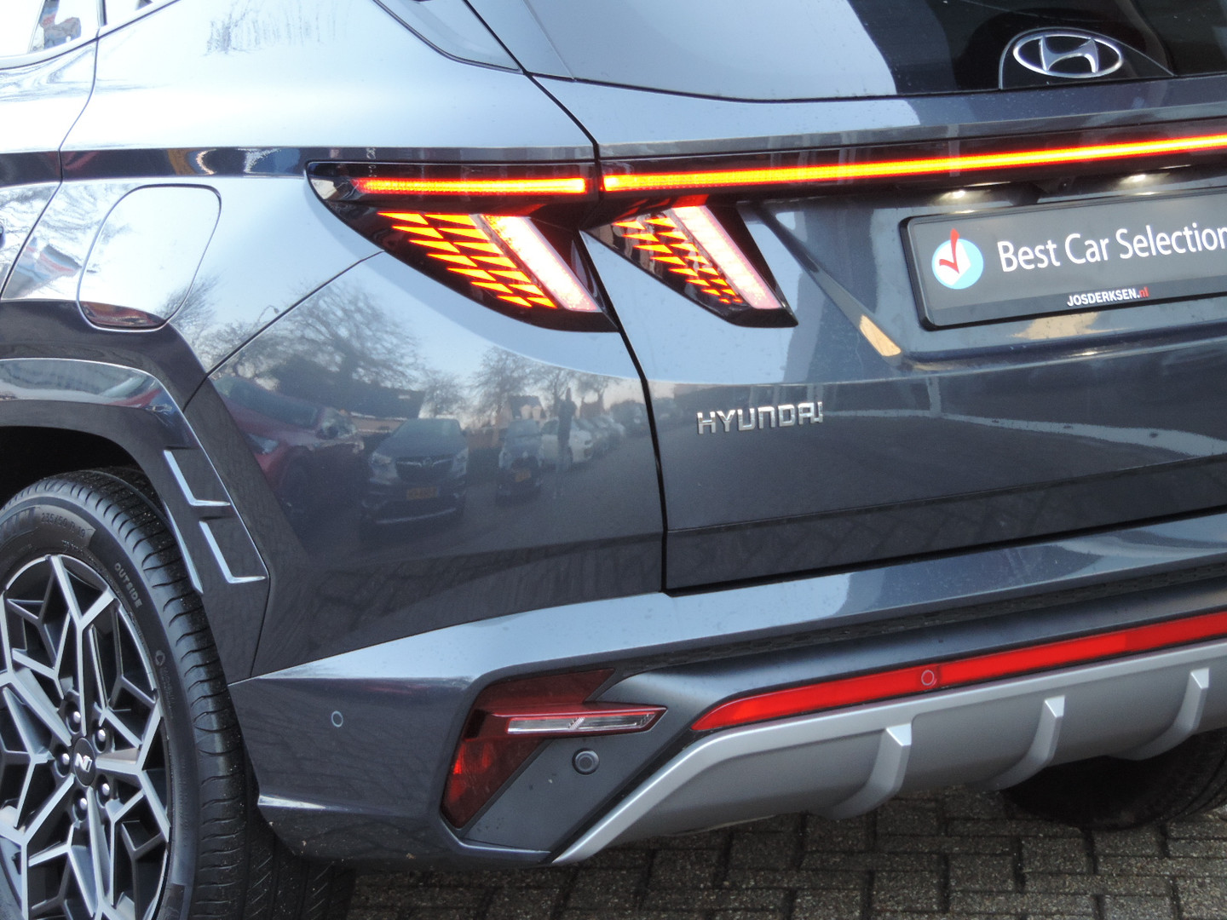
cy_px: 460
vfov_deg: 14.1
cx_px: 614
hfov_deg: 18.7
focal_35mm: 105
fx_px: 3722
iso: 400
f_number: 4.2
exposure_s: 1/25
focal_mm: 18.7
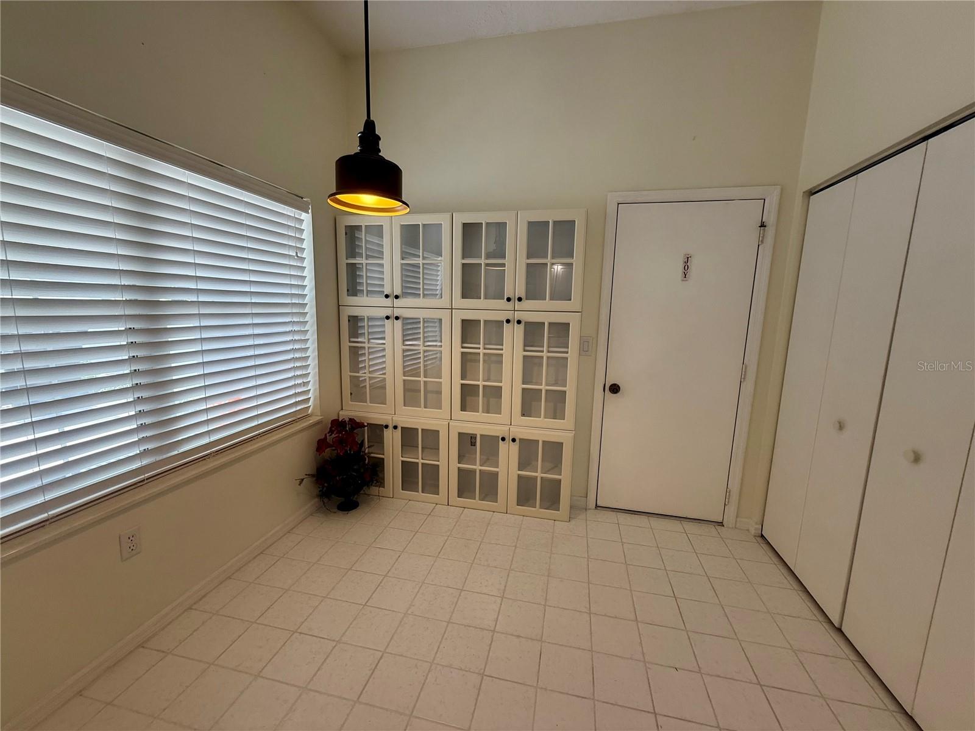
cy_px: 366
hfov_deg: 102.1
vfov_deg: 85.7
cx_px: 488
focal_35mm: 14
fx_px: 394
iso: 100
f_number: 2.2
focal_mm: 2.22
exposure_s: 1/120
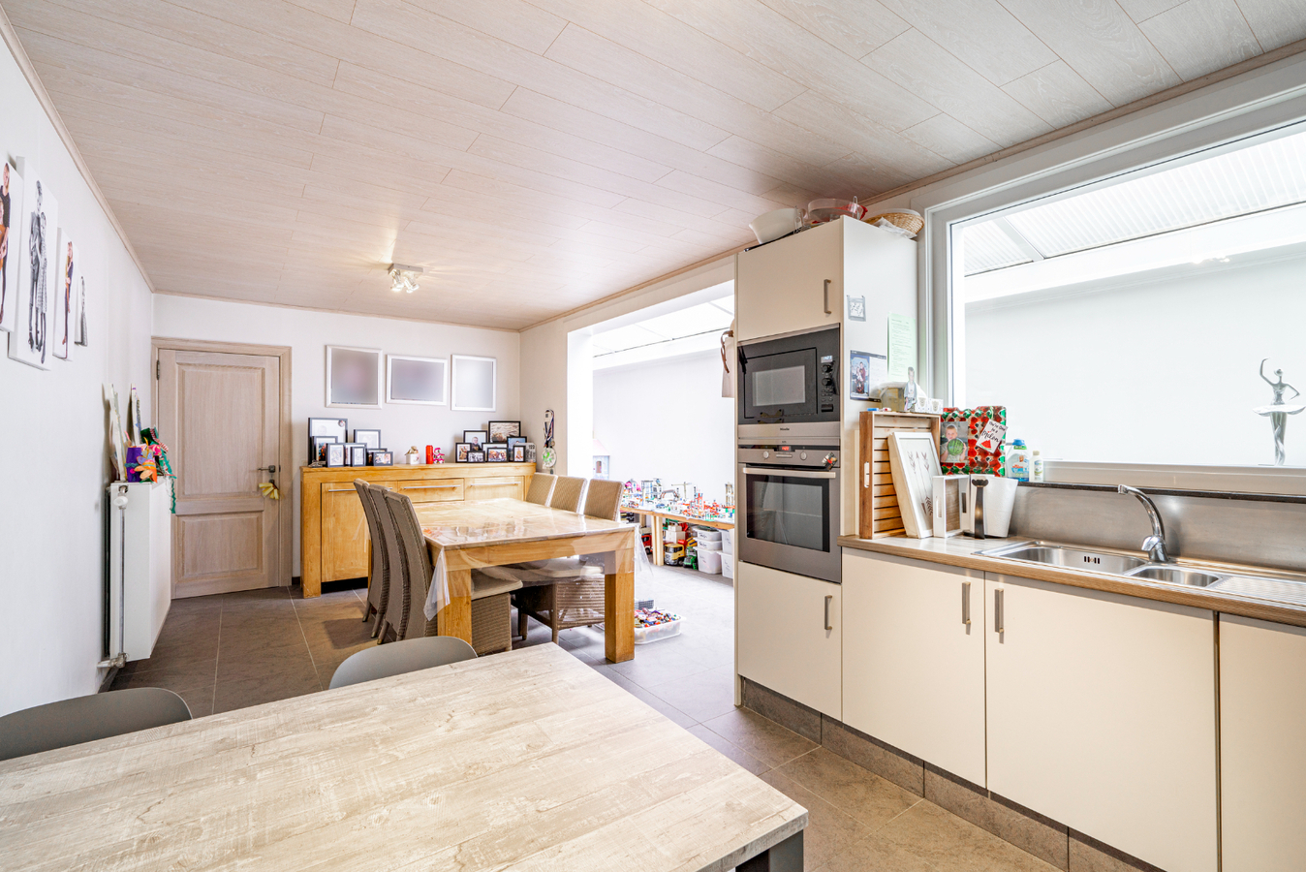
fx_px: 581
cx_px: 653
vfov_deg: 73.8
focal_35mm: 16
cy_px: 436
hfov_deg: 96.7
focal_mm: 16
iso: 100
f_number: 11
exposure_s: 1/2.5
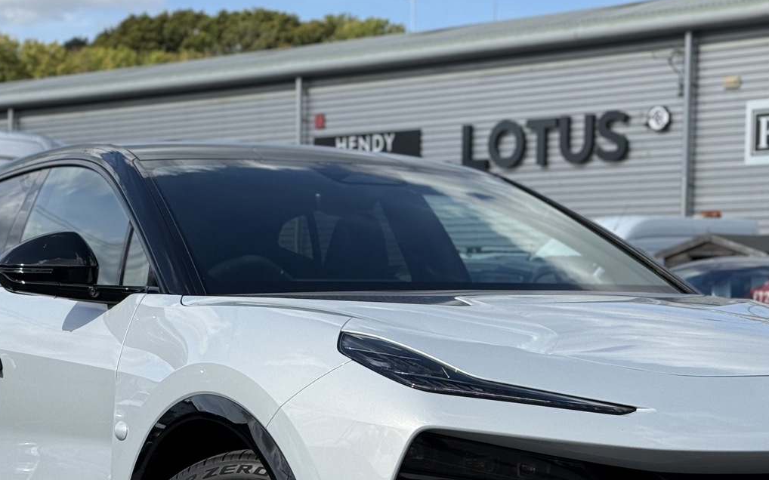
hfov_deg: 23.0
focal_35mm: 90
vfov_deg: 14.4
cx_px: 427
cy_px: 392
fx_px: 1886
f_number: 1.78
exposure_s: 1/6536
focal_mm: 6.76
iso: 100
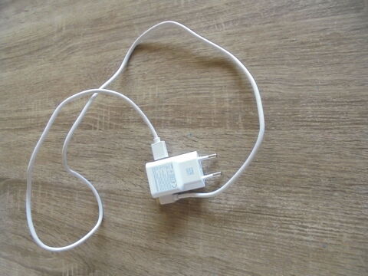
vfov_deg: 53.1
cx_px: 184
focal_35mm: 26
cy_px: 138
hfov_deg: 67.3
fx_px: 276
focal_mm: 4.6
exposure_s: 1/30
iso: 320
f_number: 3.5
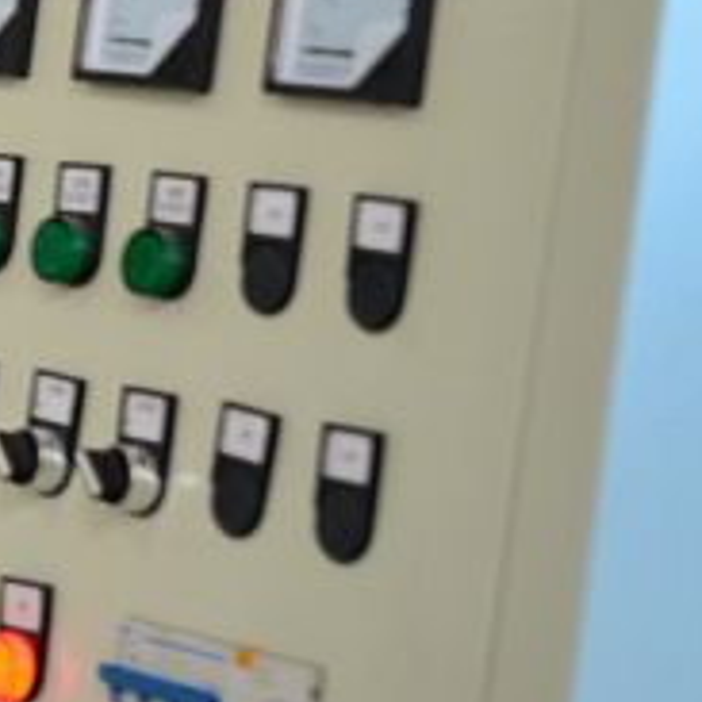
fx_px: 4084
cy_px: -21
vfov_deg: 9.7
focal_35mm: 178
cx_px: -1404
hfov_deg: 8.3
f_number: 2.8
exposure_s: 1/30
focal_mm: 32
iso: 800
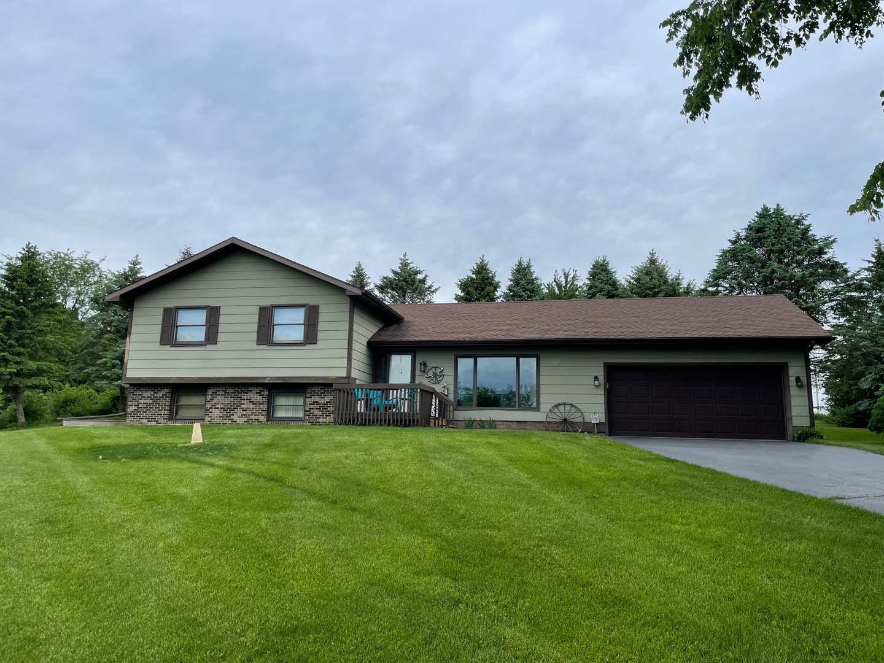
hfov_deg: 67.3
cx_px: 442
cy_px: 332
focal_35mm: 26
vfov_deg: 53.1
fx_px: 664
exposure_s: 1/1147
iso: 32
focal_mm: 4.2
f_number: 1.6
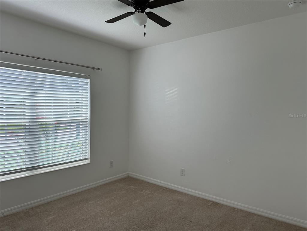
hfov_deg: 71.6
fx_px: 213
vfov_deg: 56.8
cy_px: 116
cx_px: 154
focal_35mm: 24
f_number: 1.78
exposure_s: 1/663
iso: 80
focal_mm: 6.86
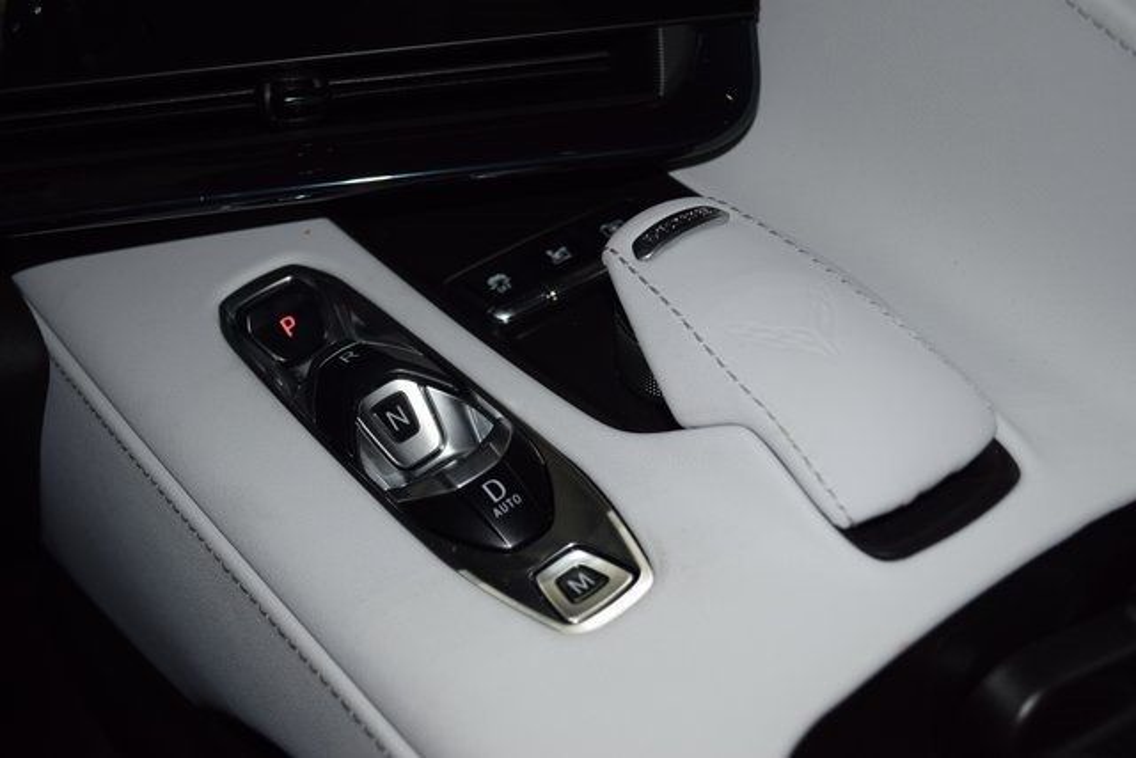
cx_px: 568
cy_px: 379
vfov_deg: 29.9
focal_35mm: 45
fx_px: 1420
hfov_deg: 43.6
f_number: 4.5
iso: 320
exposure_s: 1/60
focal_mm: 30
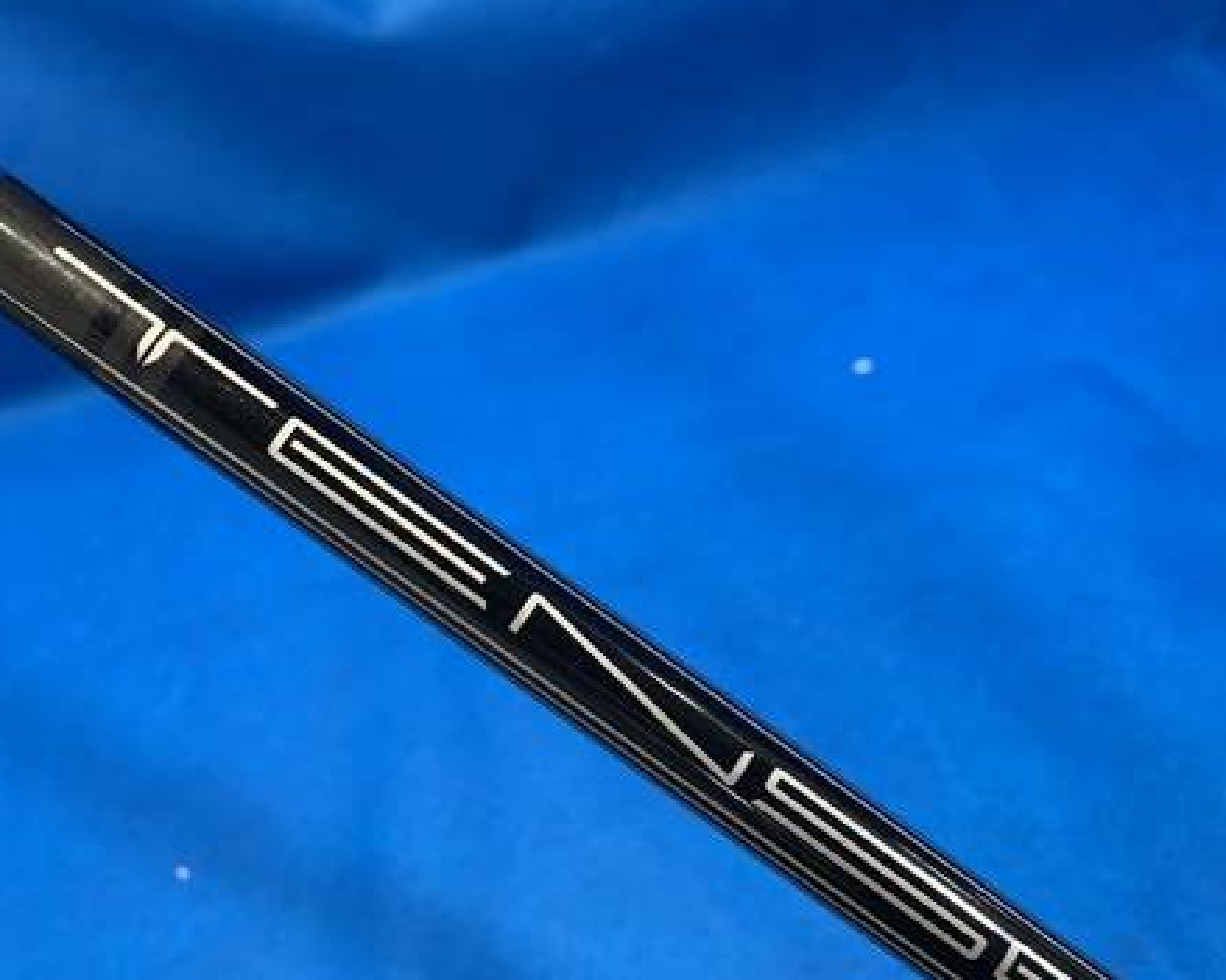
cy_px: 533
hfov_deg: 48.5
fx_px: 1342
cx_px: 441
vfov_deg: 40.1
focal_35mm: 37
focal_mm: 4.25
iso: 100
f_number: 1.8
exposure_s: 1/60
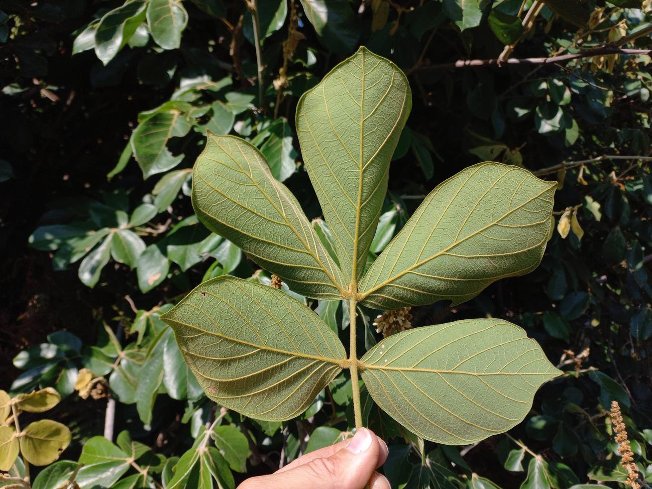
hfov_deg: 69.4
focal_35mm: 25
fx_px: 471
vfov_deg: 54.9
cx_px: 326
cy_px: 244
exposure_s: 1/503
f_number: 1.8
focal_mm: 4.6
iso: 25
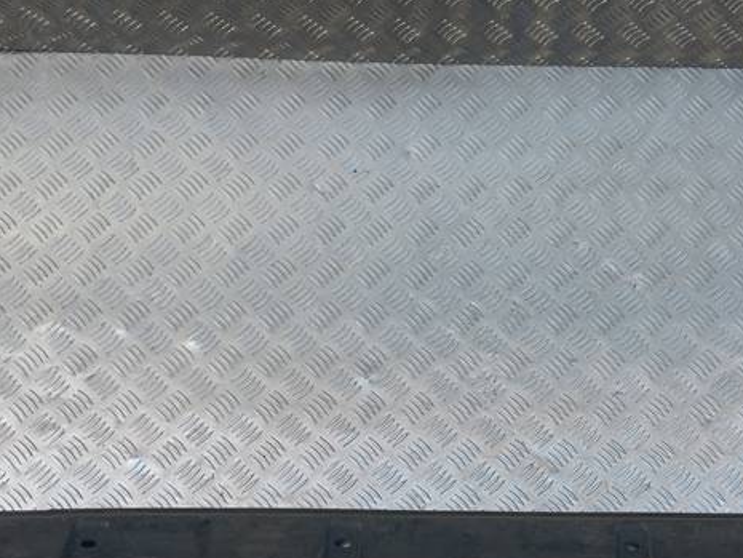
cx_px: 535
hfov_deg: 34.4
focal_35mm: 55
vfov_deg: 26.4
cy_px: 377
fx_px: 1181
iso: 25
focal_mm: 4.6
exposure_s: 1/50
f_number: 1.8
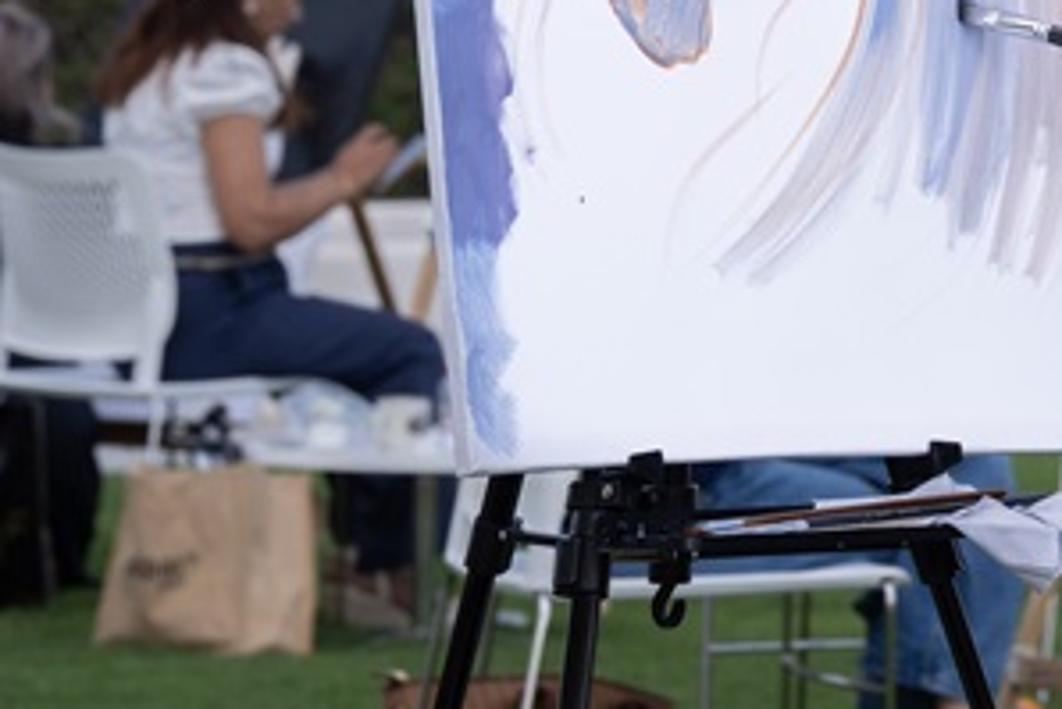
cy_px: 11
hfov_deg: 5.6
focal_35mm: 365
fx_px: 10772
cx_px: 1199
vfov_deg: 3.8
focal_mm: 129
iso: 250
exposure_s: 1/125
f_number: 9
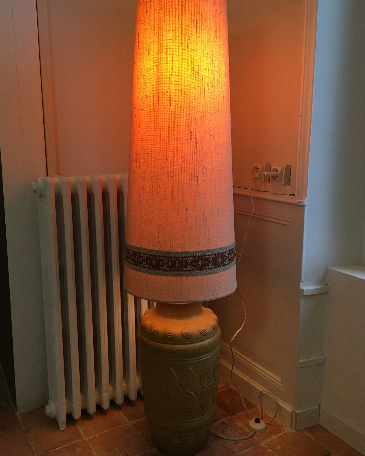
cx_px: 176
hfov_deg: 44.5
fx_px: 446
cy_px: 216
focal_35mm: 33
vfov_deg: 54.2
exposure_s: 1/33
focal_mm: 4.15
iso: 160
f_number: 2.2
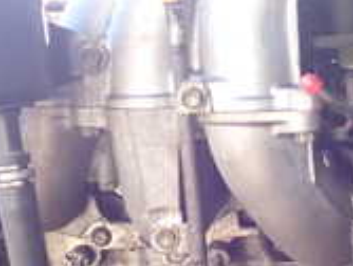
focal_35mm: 129
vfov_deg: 11.3
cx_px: 290
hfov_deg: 15.1
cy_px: 338
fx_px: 1318
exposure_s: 1/80
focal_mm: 6.37
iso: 160
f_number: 2.5
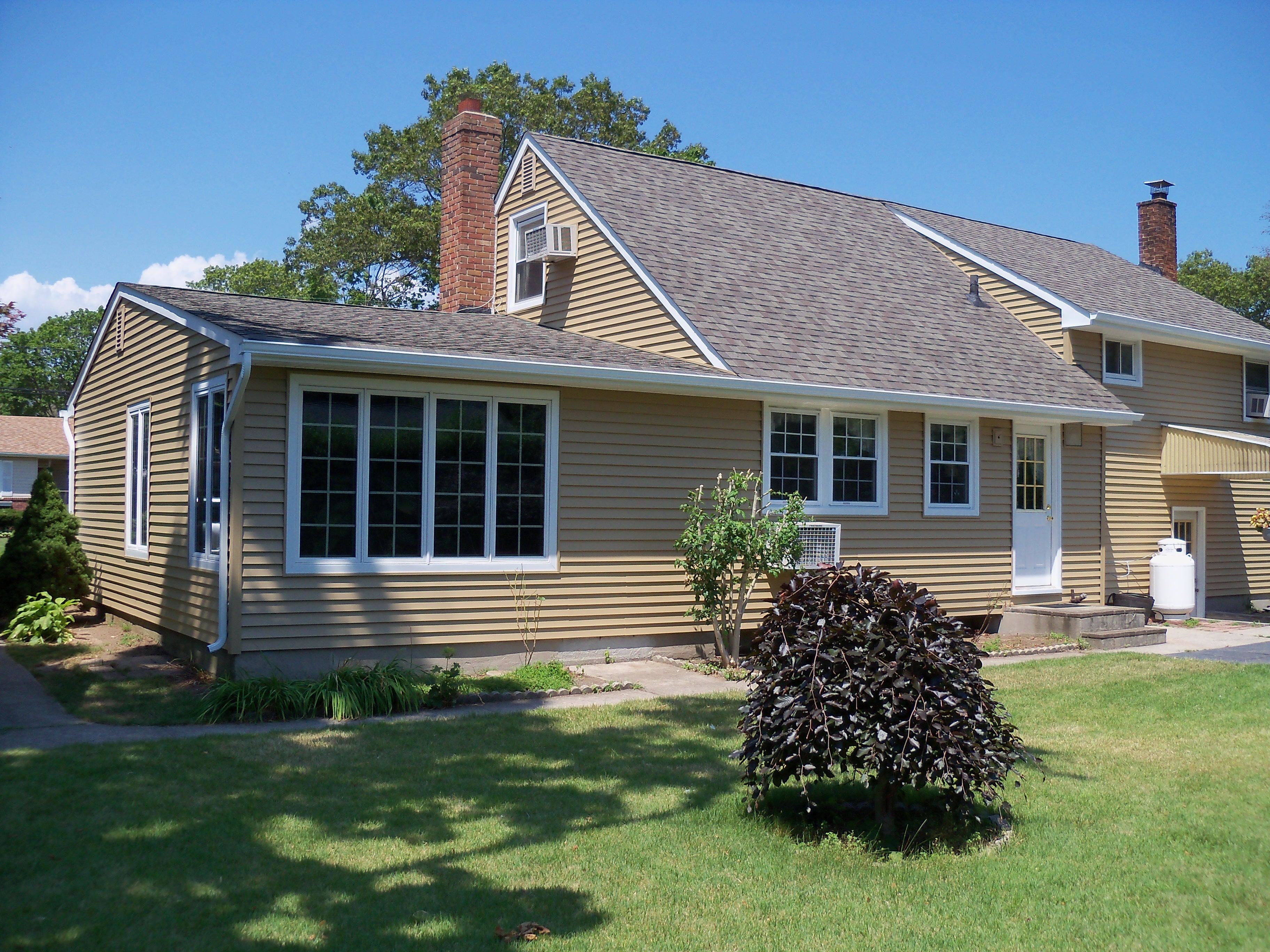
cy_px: 476
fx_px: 1284
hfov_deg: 52.6
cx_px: 635
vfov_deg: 40.7
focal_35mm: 35
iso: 80
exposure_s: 1/640
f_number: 3.5
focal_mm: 6.2
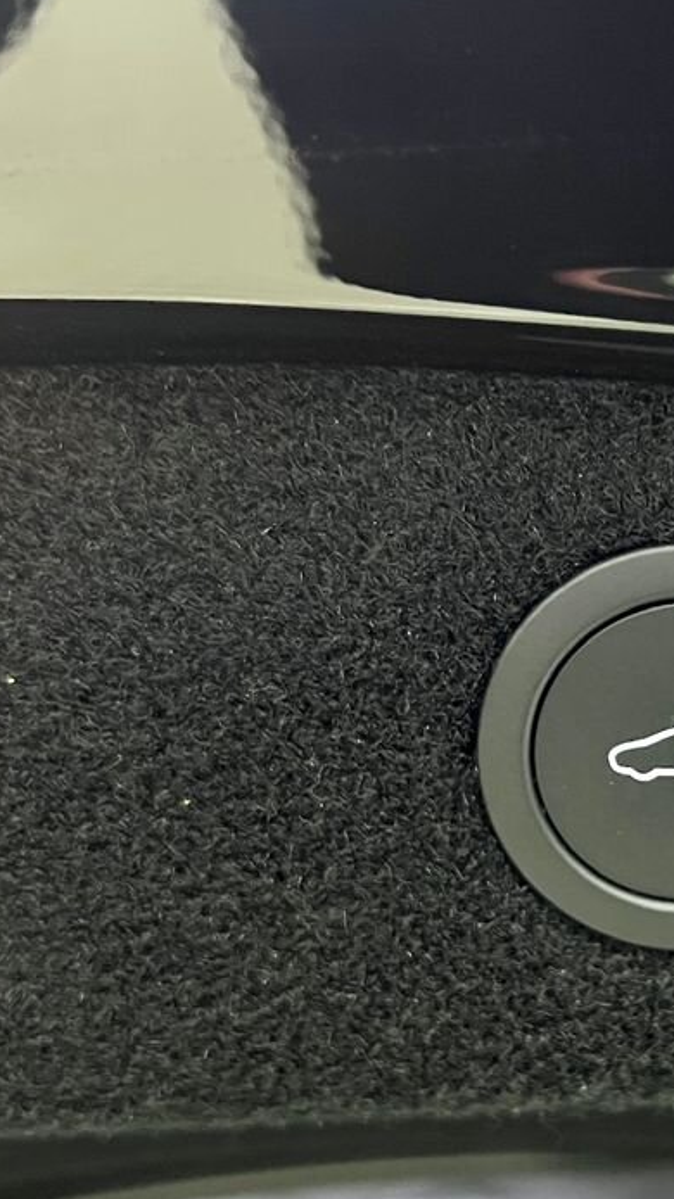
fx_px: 1558
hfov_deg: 23.3
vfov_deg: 41.9
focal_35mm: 49
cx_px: 686
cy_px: 733
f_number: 1.5
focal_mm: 5.7
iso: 500
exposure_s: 1/25
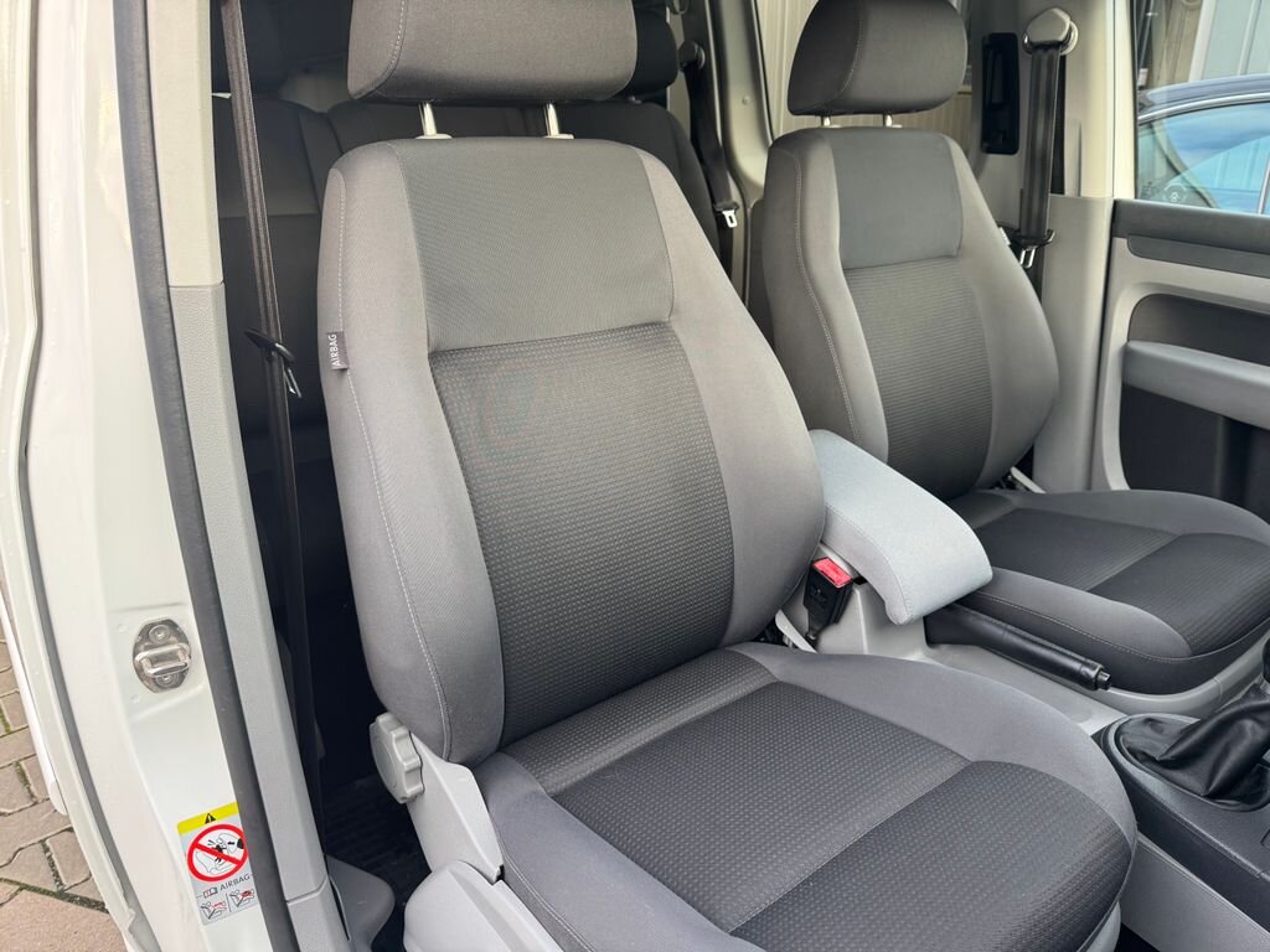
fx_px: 881
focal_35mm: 24
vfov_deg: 56.8
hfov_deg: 71.6
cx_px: 635
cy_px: 476
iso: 125
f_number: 1.78
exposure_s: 1/121
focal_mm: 6.76
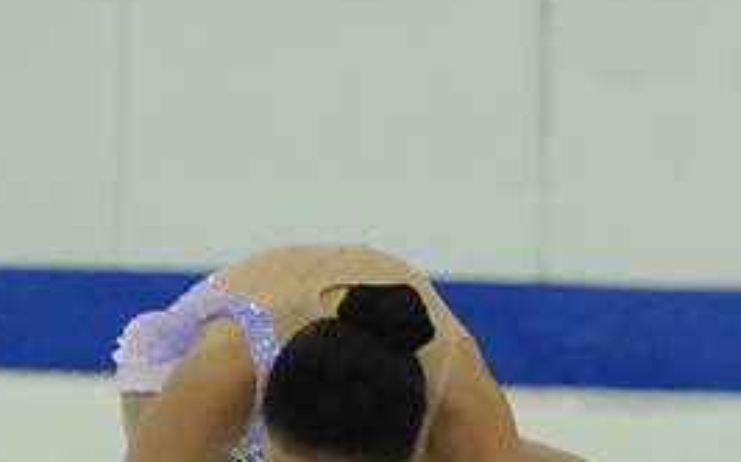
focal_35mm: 918
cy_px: 633
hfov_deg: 2.3
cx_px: 318
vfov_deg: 1.4
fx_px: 18531
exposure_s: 1/1250
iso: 3200
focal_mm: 200
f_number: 5.6
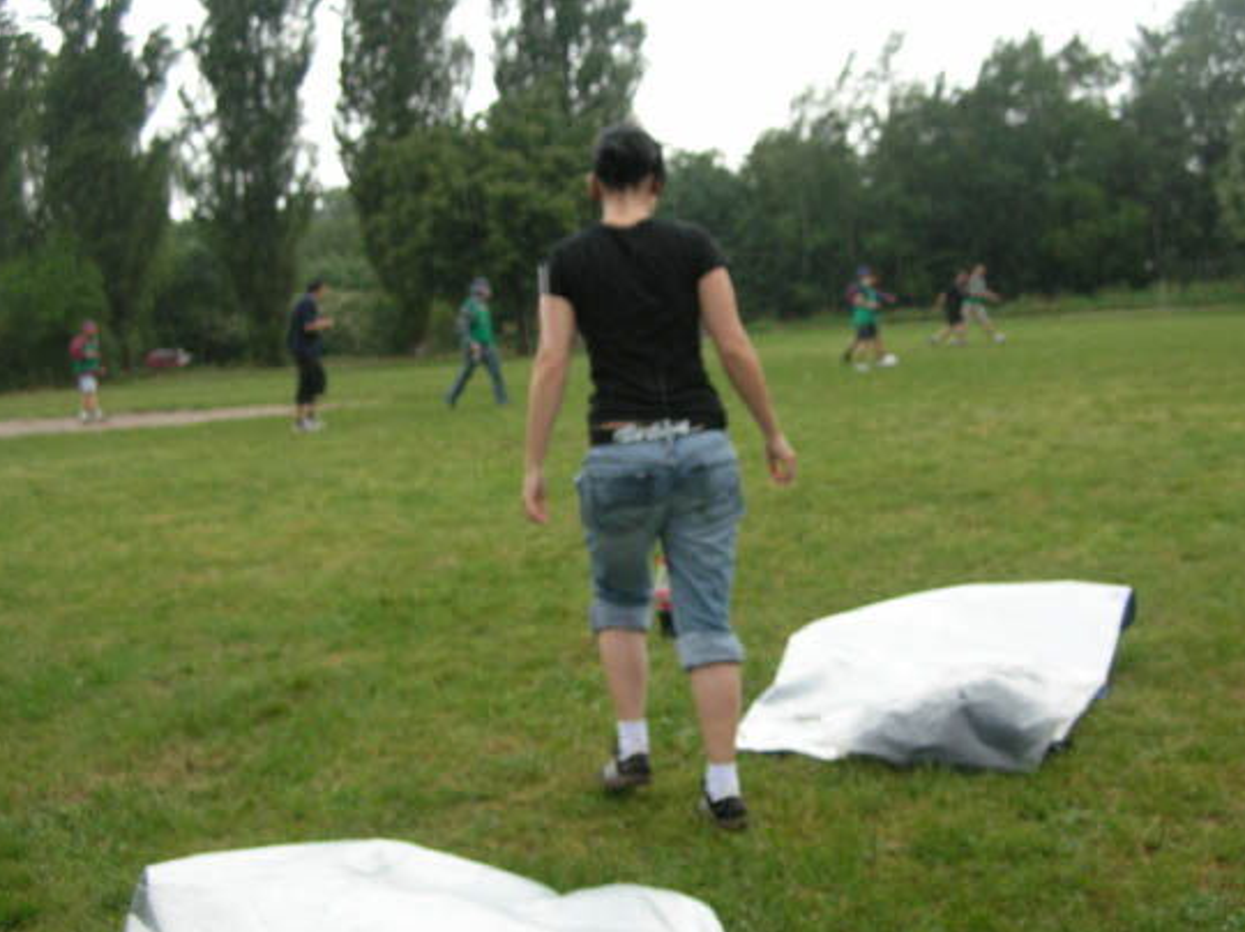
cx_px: 682
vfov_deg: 35.9
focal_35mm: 40
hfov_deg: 46.8
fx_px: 1437
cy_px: 497
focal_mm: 6
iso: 50
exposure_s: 1/114
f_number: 2.7
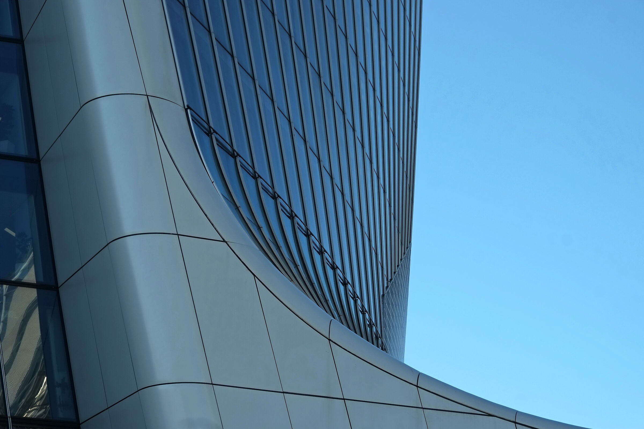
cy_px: 214
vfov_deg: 17.3
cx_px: 322
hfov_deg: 25.7
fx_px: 1413
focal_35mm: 79
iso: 200
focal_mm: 52.7
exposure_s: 1/140
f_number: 9
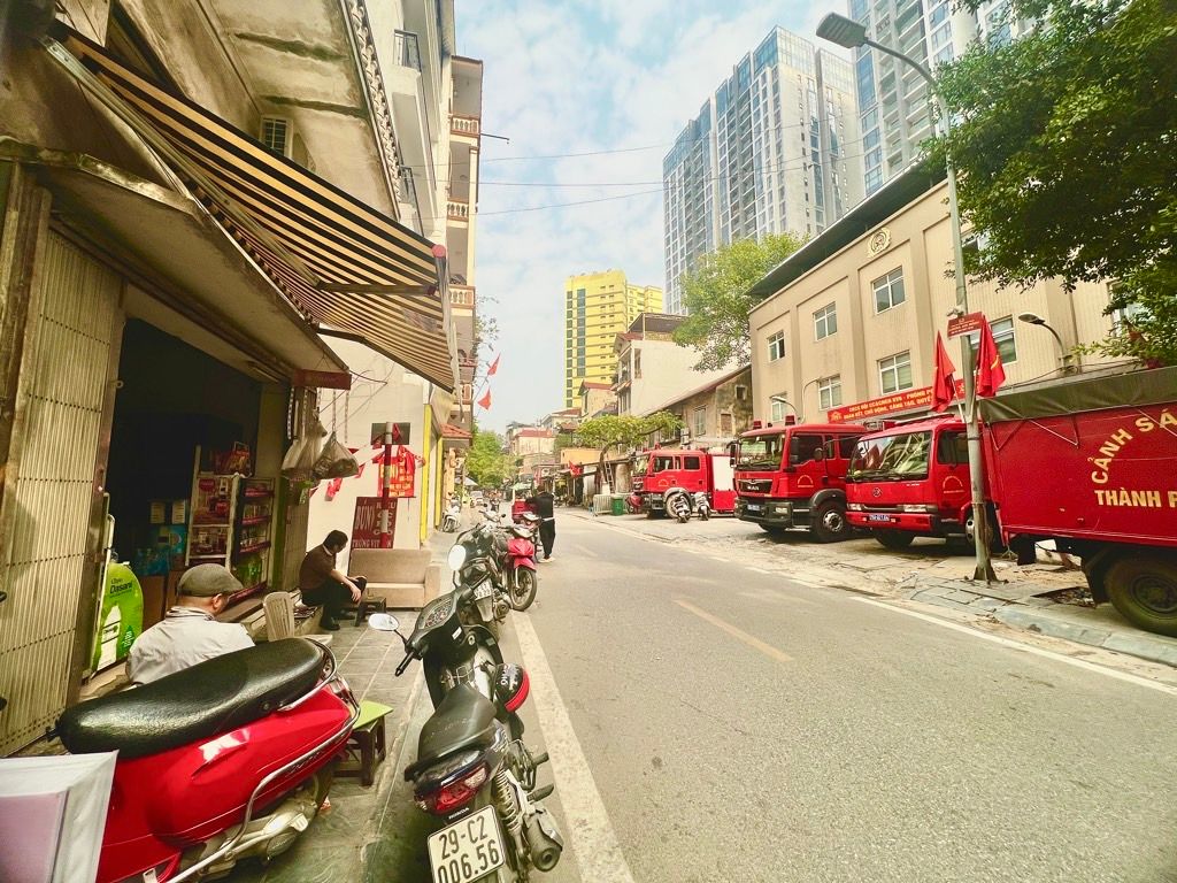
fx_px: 442
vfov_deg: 89.9
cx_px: 588
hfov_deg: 106.2
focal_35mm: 13
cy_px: 442
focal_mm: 1.57
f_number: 1.8
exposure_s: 1/774
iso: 32
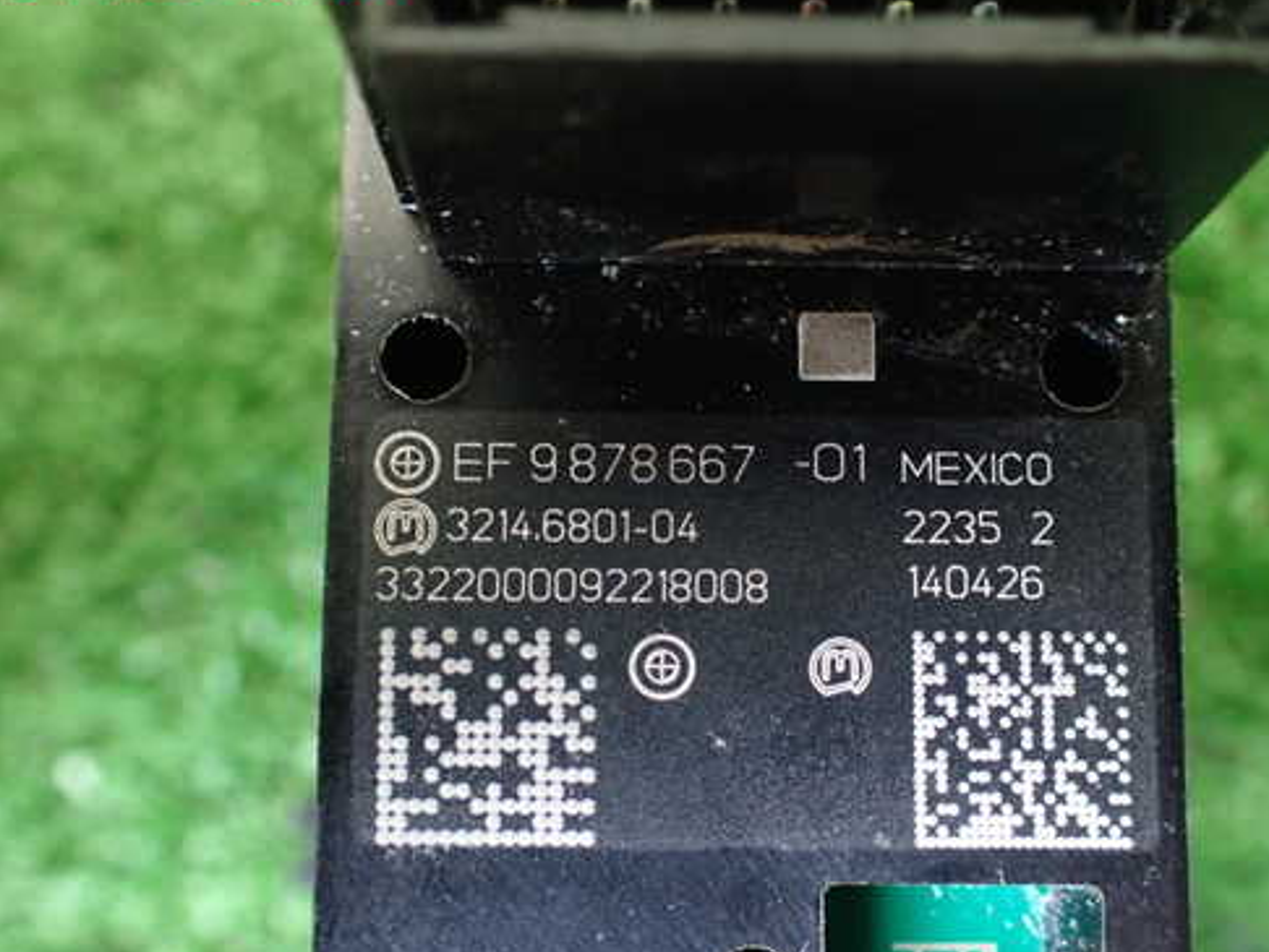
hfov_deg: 50.0
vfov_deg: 38.6
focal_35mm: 37
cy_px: 529
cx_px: 695
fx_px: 1357
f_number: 2.3
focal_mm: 5.4
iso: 800
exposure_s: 1/40
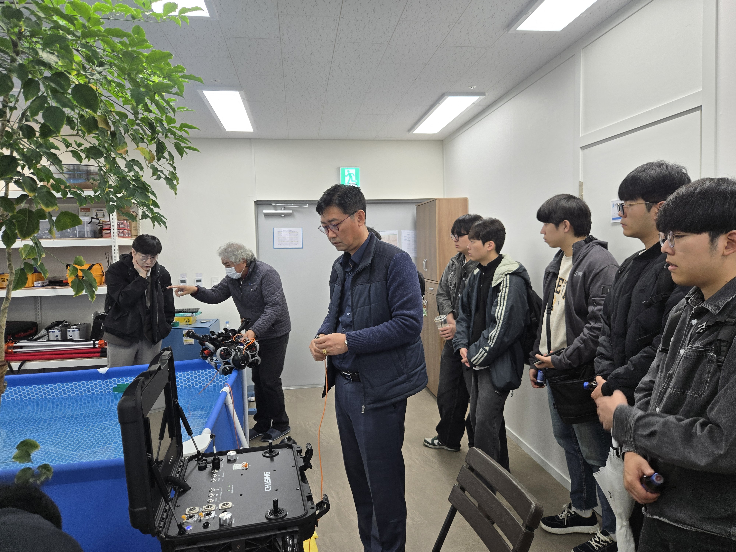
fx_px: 489
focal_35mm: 23
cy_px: 276
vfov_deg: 58.9
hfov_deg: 73.9
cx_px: 368
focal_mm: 5.4
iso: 80
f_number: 1.8
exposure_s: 1/120
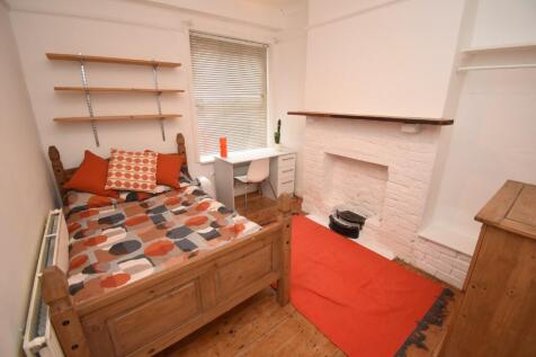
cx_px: 268
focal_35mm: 15
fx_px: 223
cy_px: 178
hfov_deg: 100.4
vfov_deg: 77.3
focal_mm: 10
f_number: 4.5
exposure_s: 1/60
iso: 1400
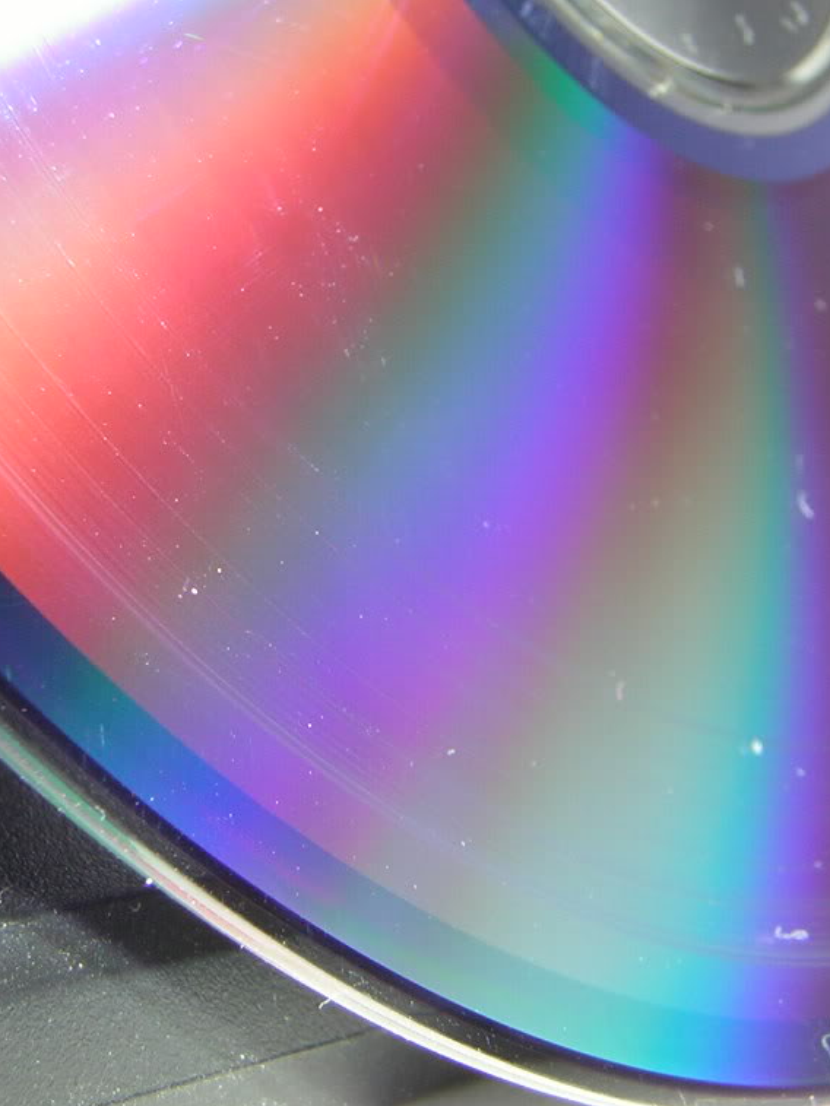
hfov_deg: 21.3
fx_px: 2205
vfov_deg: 28.2
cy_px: 548
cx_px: 533
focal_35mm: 69
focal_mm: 6.6
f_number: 6.2
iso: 50
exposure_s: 1/60.1
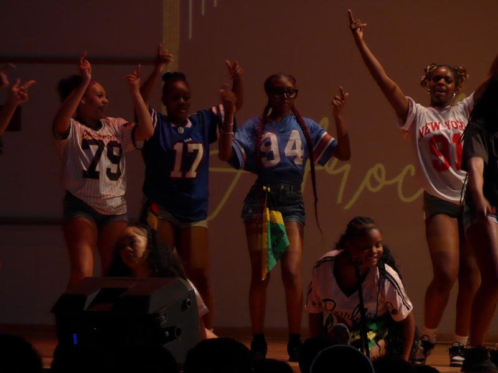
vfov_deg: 7.4
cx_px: 249
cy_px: 186
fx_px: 2877
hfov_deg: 9.9
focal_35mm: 200
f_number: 5.9
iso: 800
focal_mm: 42.8
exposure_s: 1/60
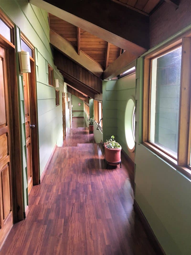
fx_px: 213
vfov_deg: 61.7
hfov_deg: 48.2
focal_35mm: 29
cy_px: 128
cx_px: 96
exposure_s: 1/30
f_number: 2.2
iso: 100
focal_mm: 4.15
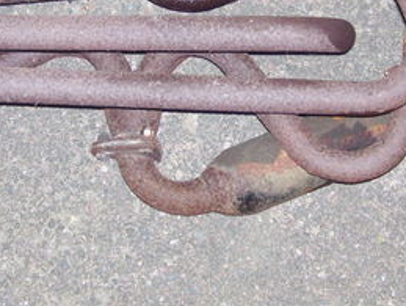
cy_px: 60
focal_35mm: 89
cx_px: 194
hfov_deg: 22.0
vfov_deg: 16.5
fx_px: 1045
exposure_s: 1/60
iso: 125
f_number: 2.7
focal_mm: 6
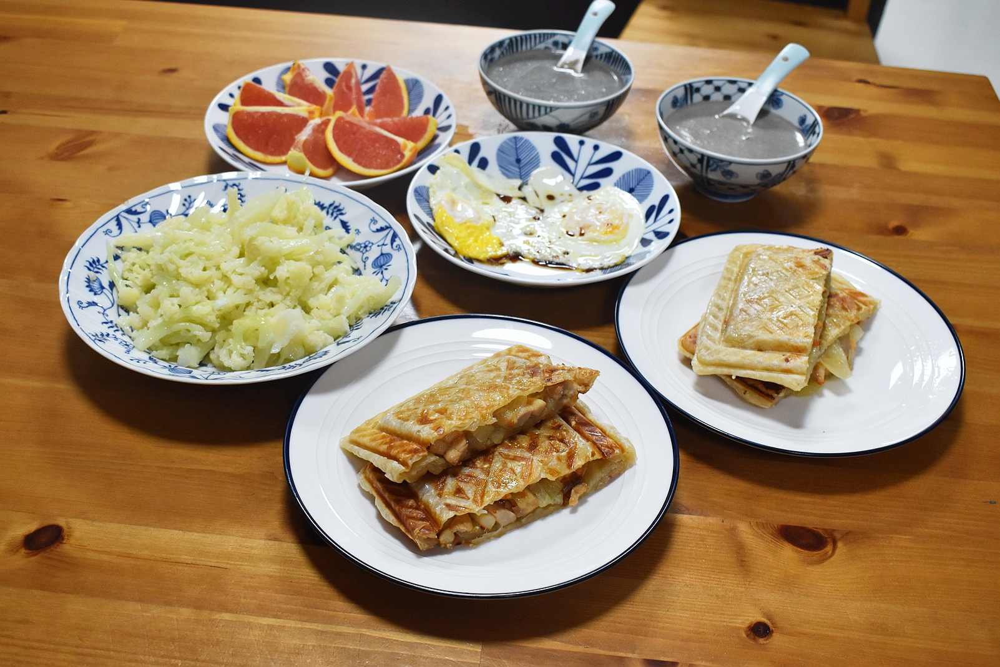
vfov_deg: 35.5
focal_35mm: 38
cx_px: 500
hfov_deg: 51.3
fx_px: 1042
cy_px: 334
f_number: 5
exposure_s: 1/50
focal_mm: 25
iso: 800
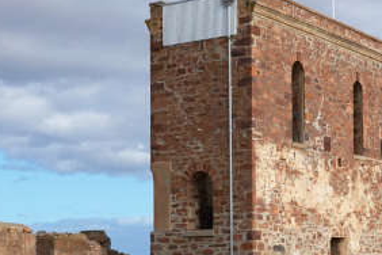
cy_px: 177
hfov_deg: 21.9
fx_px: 987
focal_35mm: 93
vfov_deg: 14.7
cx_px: 209
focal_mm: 15.17
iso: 100
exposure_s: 1/1000
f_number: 4
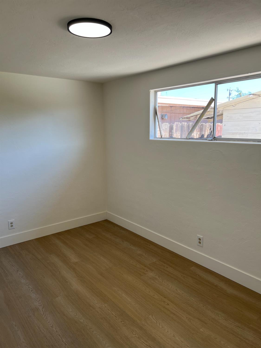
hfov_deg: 53.1
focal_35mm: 26
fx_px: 261
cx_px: 130
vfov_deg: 67.3
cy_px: 174
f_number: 1.5
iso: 50
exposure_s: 1/282
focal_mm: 5.7
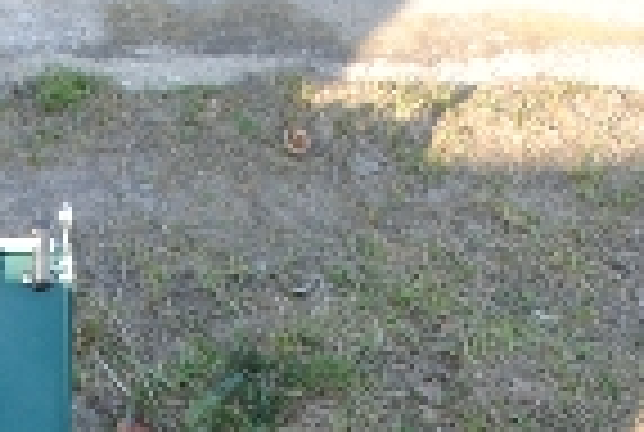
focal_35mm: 121
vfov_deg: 11.0
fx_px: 2169
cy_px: 634
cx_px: -18
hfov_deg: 16.5
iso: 100
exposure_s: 1/125
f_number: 3.5
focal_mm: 18
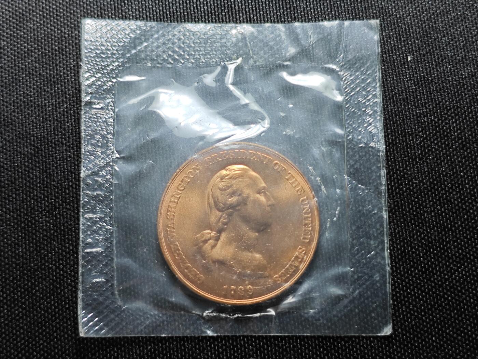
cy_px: 180
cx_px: 239
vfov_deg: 29.7
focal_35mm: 49
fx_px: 677
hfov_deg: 38.9
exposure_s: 1/66
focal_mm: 5.84
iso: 80
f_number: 1.6
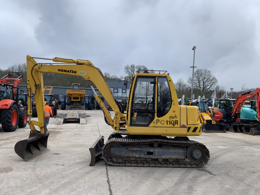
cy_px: 98
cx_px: 130
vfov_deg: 48.2
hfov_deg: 61.7
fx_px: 218
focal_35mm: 29
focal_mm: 3
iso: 16
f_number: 1.8
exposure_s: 1/770
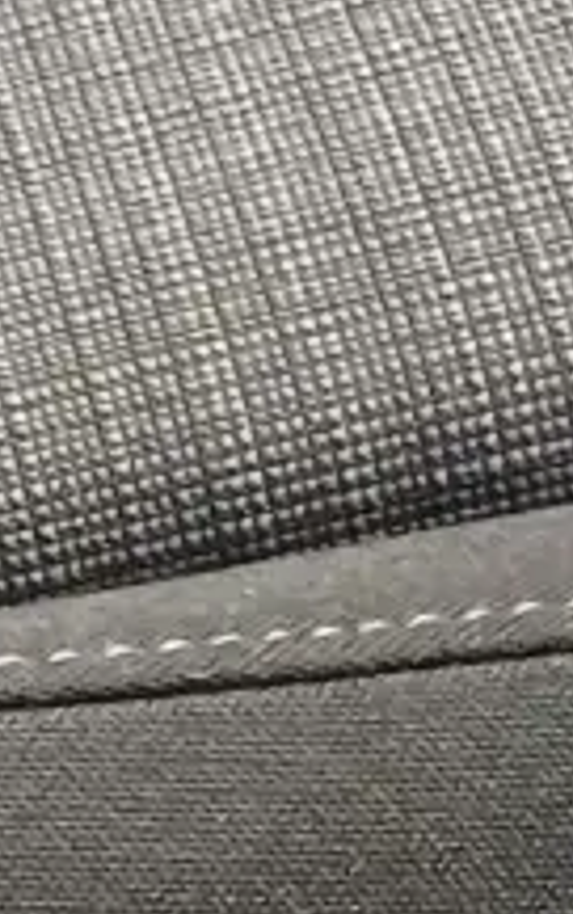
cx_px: -1462
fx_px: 4389
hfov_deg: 6.5
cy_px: 1188
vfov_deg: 11.6
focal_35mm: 176
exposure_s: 1/20
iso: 640
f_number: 1.8
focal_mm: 4.65
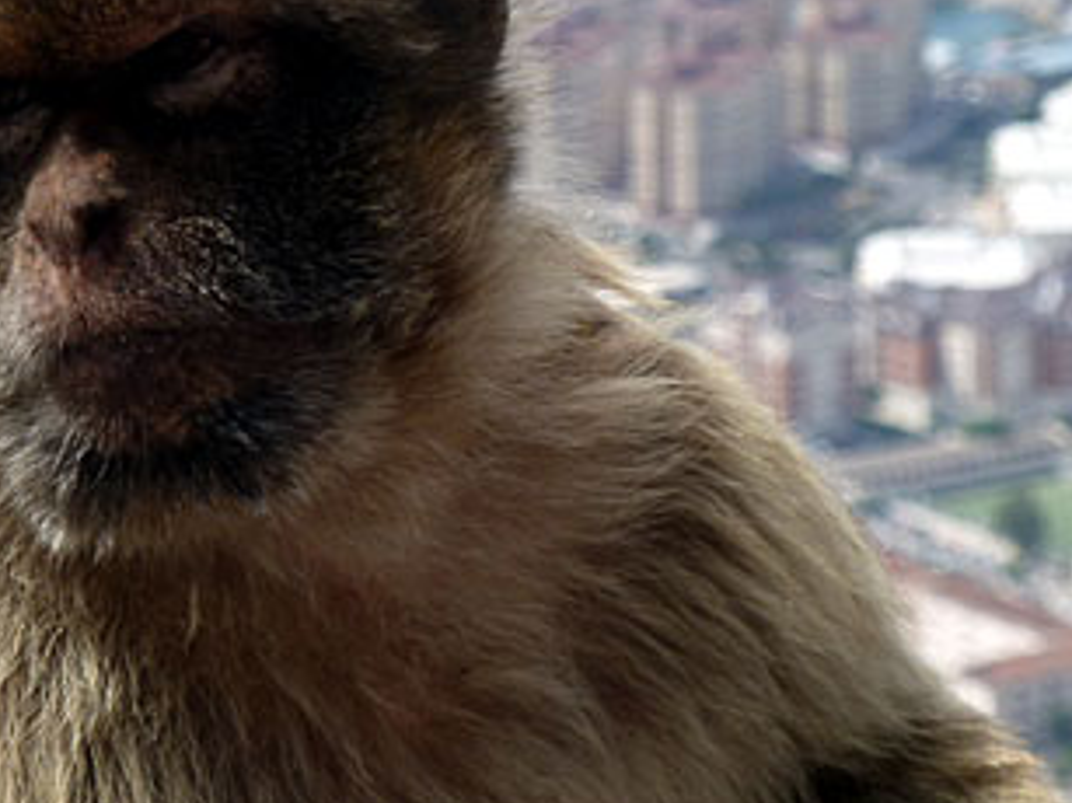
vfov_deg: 5.5
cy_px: 269
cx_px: 335
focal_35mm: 268
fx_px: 8296
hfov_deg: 7.4
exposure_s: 1/400
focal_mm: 22.5
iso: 80
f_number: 4.5
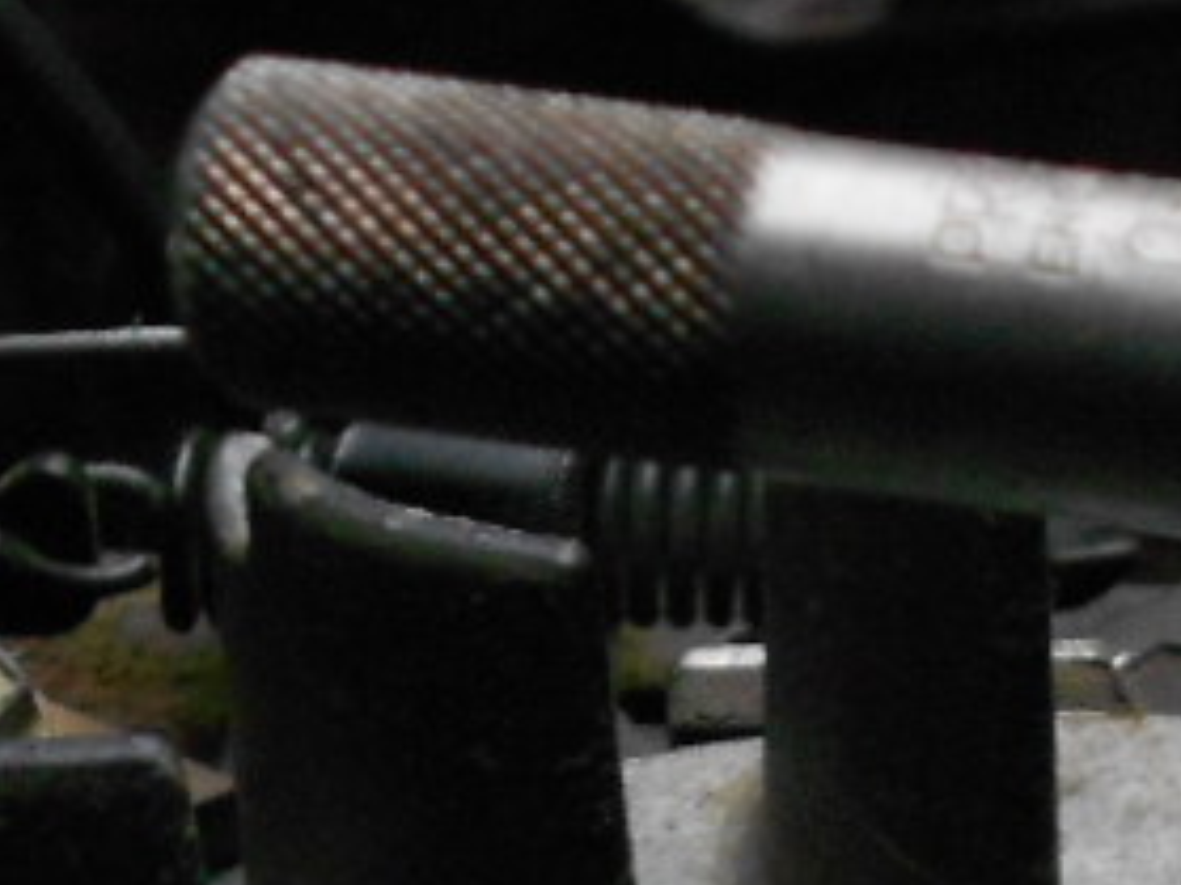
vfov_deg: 10.3
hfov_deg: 14.3
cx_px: 1147
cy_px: 1571
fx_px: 4638
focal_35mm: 136
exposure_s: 1/25
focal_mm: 6.7
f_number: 3.9
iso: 400
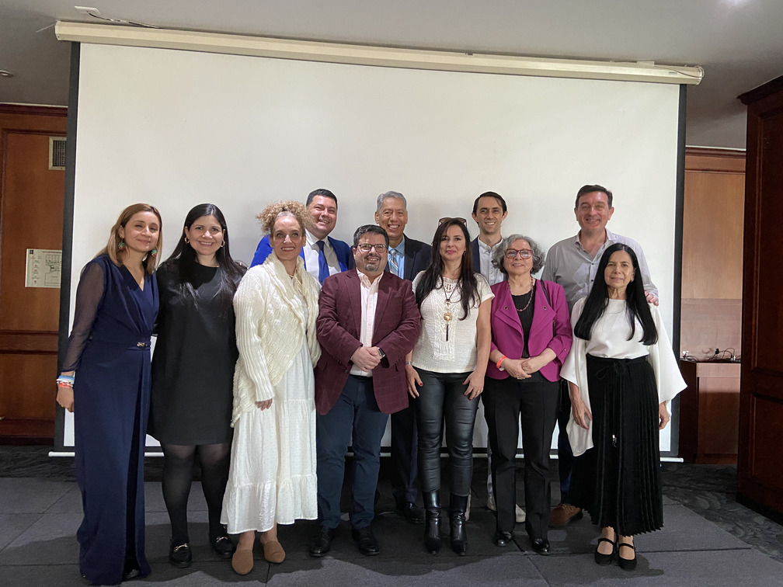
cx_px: 392
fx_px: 588
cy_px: 294
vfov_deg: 53.1
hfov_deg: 67.3
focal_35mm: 26
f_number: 1.8
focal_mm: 4.25
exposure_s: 1/60
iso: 500
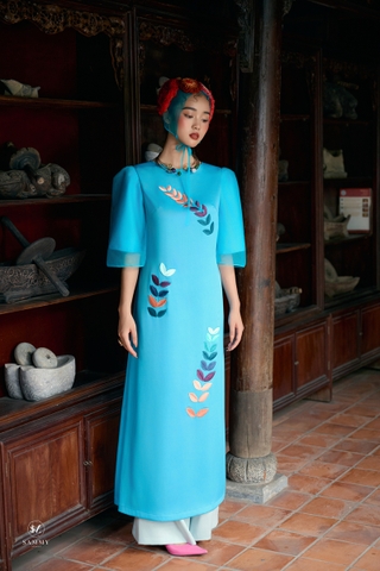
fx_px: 902
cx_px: 190
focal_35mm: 57
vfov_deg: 35.1
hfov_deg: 23.8
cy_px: 286
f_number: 2.8
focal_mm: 57
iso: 800
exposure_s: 1/125
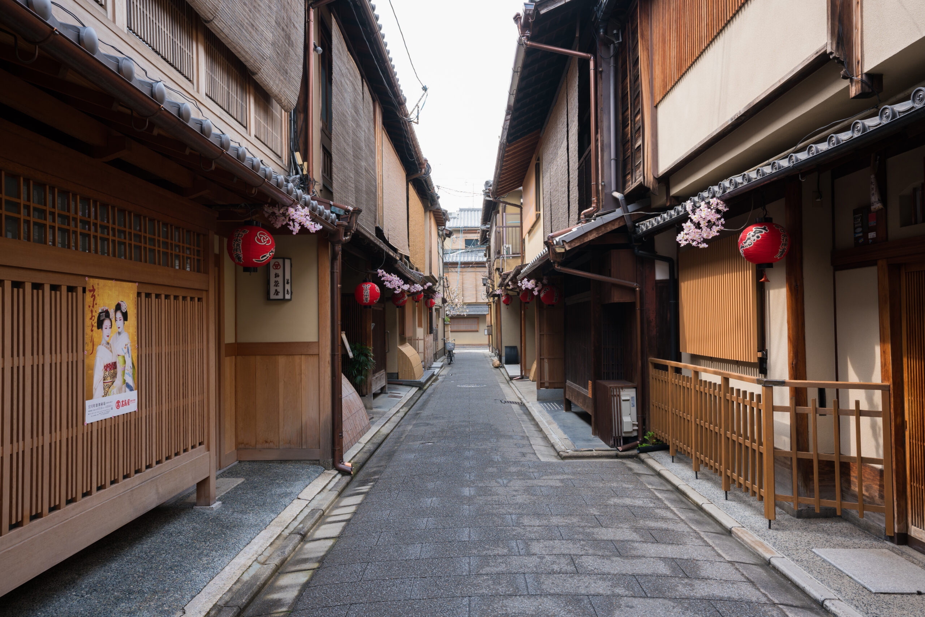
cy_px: 308
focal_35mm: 27
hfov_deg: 67.4
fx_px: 694
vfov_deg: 48.0
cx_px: 462
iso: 200
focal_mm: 27
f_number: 8
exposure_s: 1/40
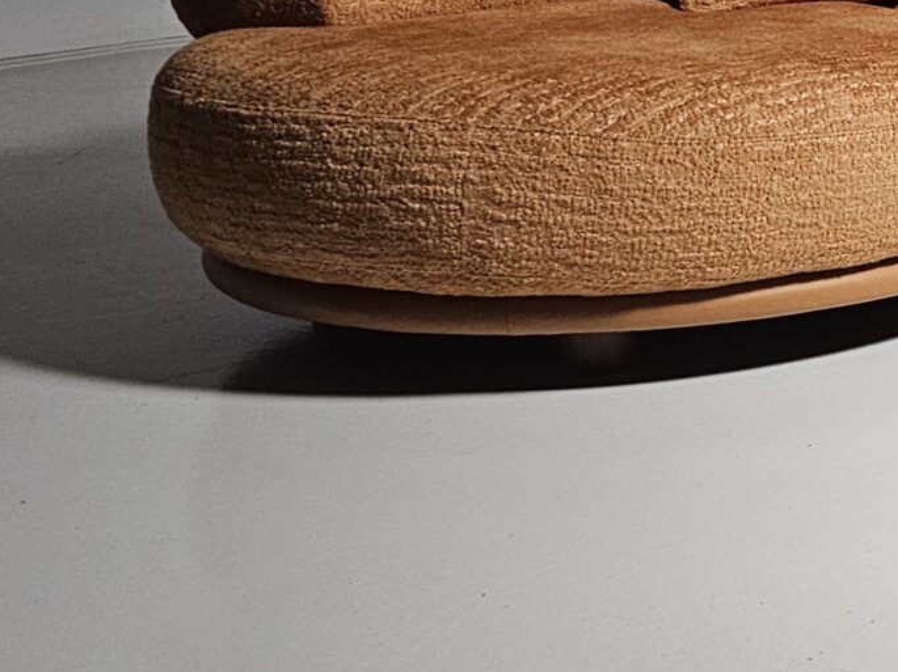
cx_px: 1491
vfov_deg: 17.1
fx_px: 2230
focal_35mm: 86
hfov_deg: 18.9
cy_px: 207
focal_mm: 6.3
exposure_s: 1/100
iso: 640
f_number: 1.7
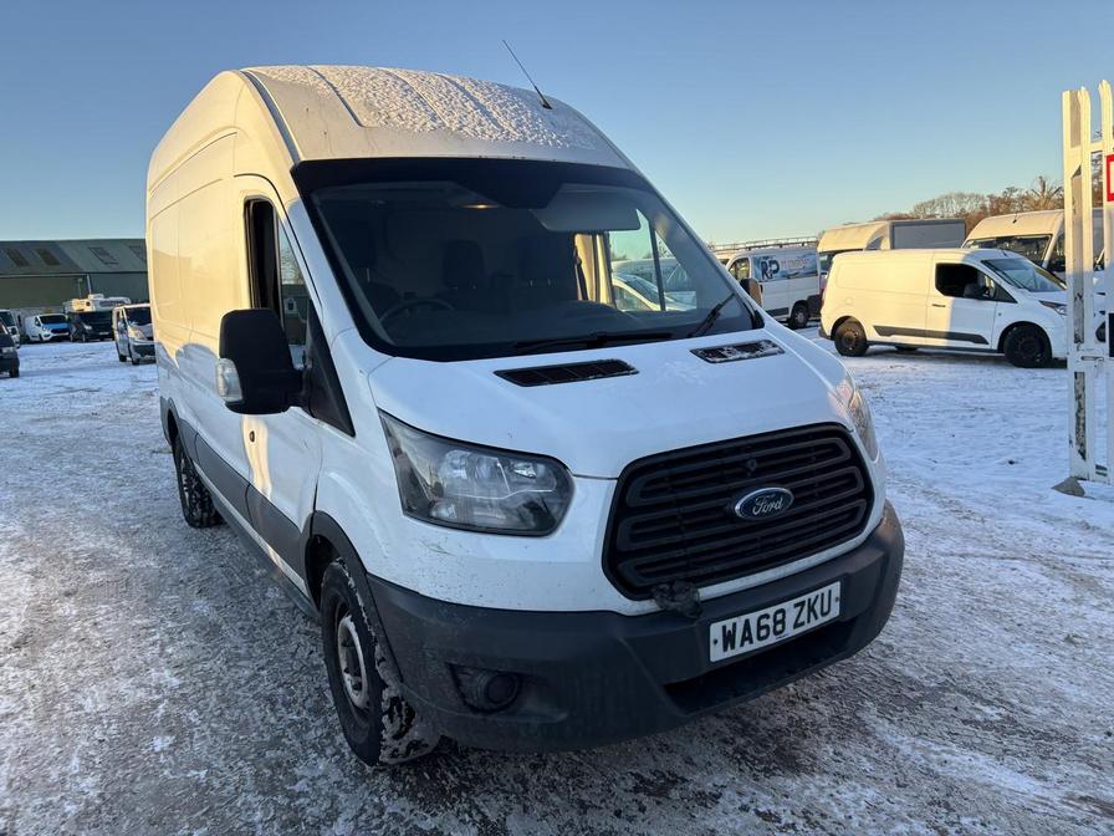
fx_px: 837
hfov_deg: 67.3
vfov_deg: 53.1
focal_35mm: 26
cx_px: 557
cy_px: 418
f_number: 1.6
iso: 50
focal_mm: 5.96
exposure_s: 1/667
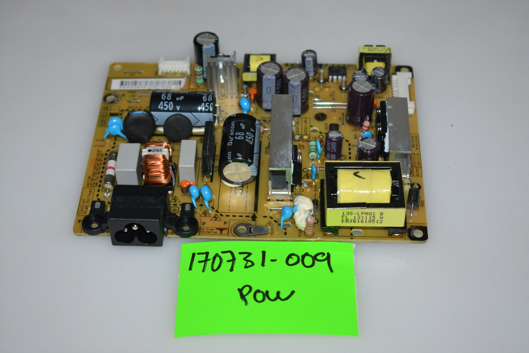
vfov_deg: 18.9
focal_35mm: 72
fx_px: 1058
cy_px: 176
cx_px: 264
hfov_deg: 28.1
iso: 2000
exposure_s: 1/200
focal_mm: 48
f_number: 5.3
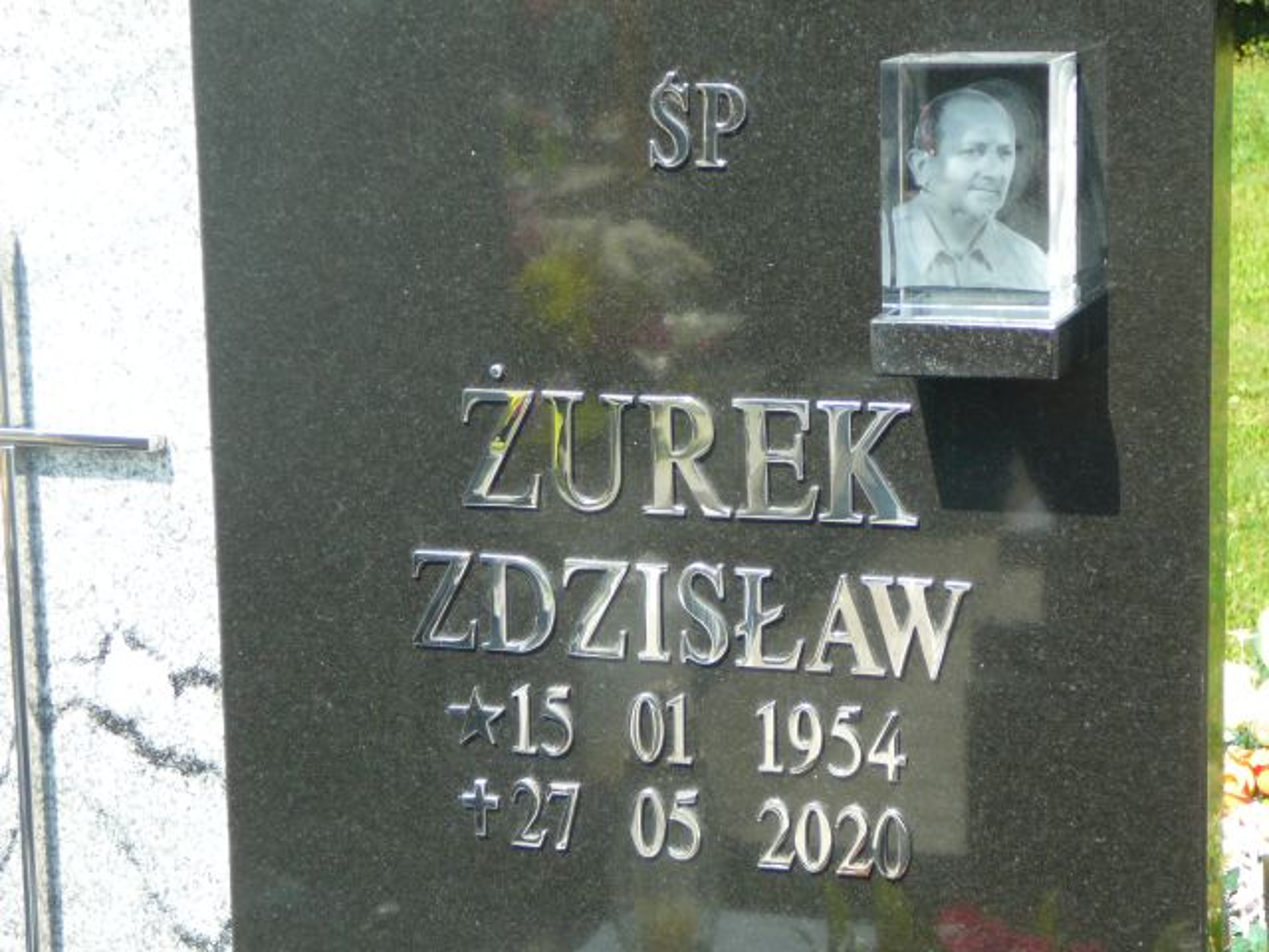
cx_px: 634
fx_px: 3189
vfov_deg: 17.0
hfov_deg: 22.5
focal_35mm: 87
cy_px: 476
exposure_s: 1/200
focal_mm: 13
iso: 80
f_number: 3.8
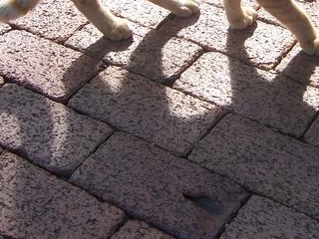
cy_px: 10
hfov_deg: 26.6
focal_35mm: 72
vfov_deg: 19.9
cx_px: 246
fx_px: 664
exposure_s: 1/180
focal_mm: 6
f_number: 3
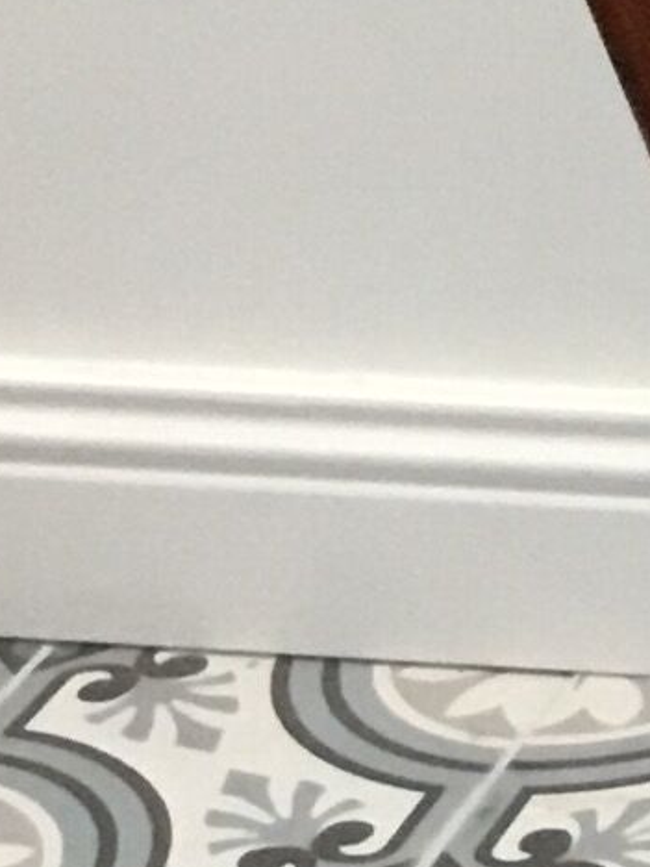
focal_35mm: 216
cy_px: 243
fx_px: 5408
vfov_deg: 9.2
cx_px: 2004
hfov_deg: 6.3
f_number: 2.4
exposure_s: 1/25
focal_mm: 3.3
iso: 200
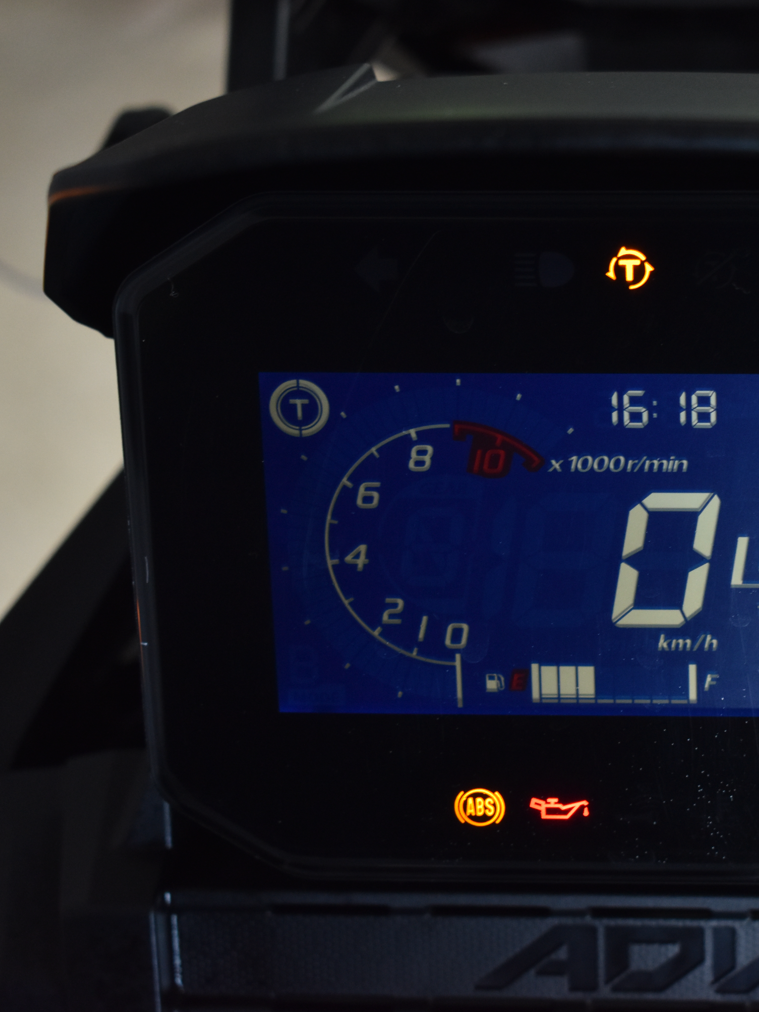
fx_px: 2924
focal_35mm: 100
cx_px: 700
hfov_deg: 14.6
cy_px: 504
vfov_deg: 19.6
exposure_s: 1/50
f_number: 5.3
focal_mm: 46
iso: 800
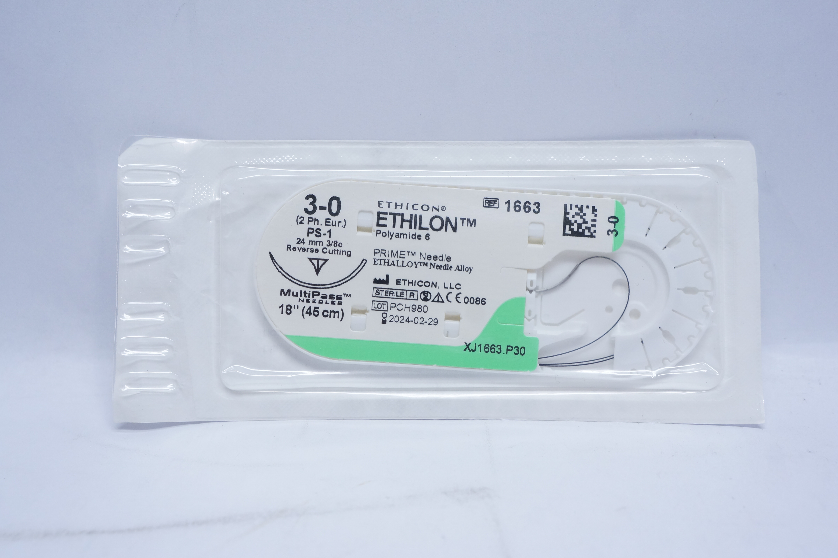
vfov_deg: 30.2
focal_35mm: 45
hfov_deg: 44.0
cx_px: 422
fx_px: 1036
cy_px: 276
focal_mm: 29
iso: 800
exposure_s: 1/60
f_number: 7.1
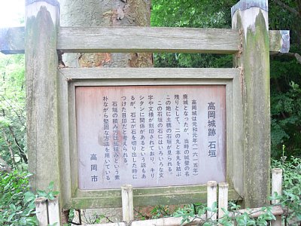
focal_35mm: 35
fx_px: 304
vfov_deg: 40.7
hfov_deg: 52.6
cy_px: 113
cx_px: 150
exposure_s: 1/30
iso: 125
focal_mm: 7.4
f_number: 2.8
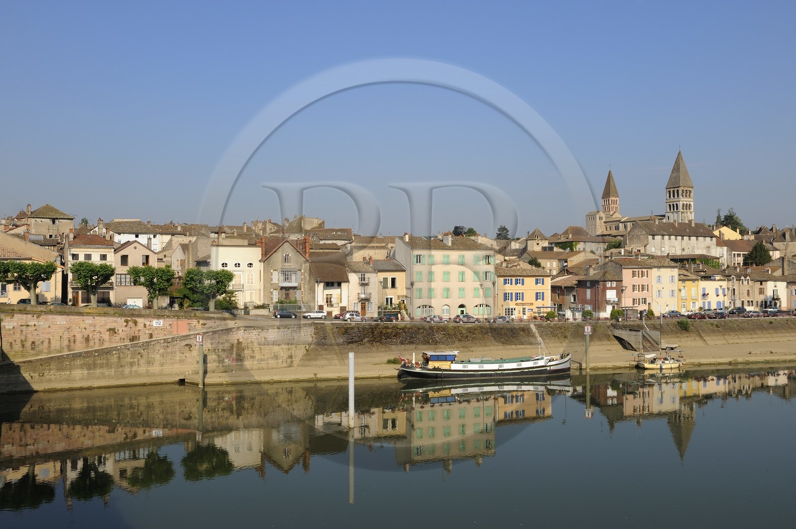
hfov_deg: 55.8
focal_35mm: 34
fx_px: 751
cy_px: 264
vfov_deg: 38.8
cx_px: 398
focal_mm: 34
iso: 200
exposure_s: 1/160
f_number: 16
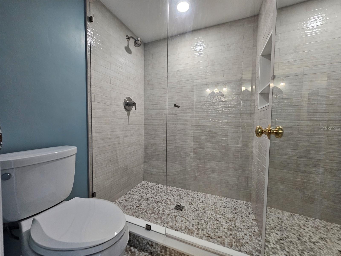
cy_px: 128
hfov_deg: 106.2
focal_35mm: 13
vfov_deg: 89.9
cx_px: 170
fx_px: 128
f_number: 2.2
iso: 200
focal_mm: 2.2
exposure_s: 1/60
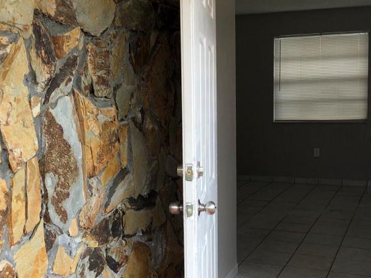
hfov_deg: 38.2
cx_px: 196
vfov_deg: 29.0
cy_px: 166
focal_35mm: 50
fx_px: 536
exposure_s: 1/337
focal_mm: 3.99
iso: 20
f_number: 1.8
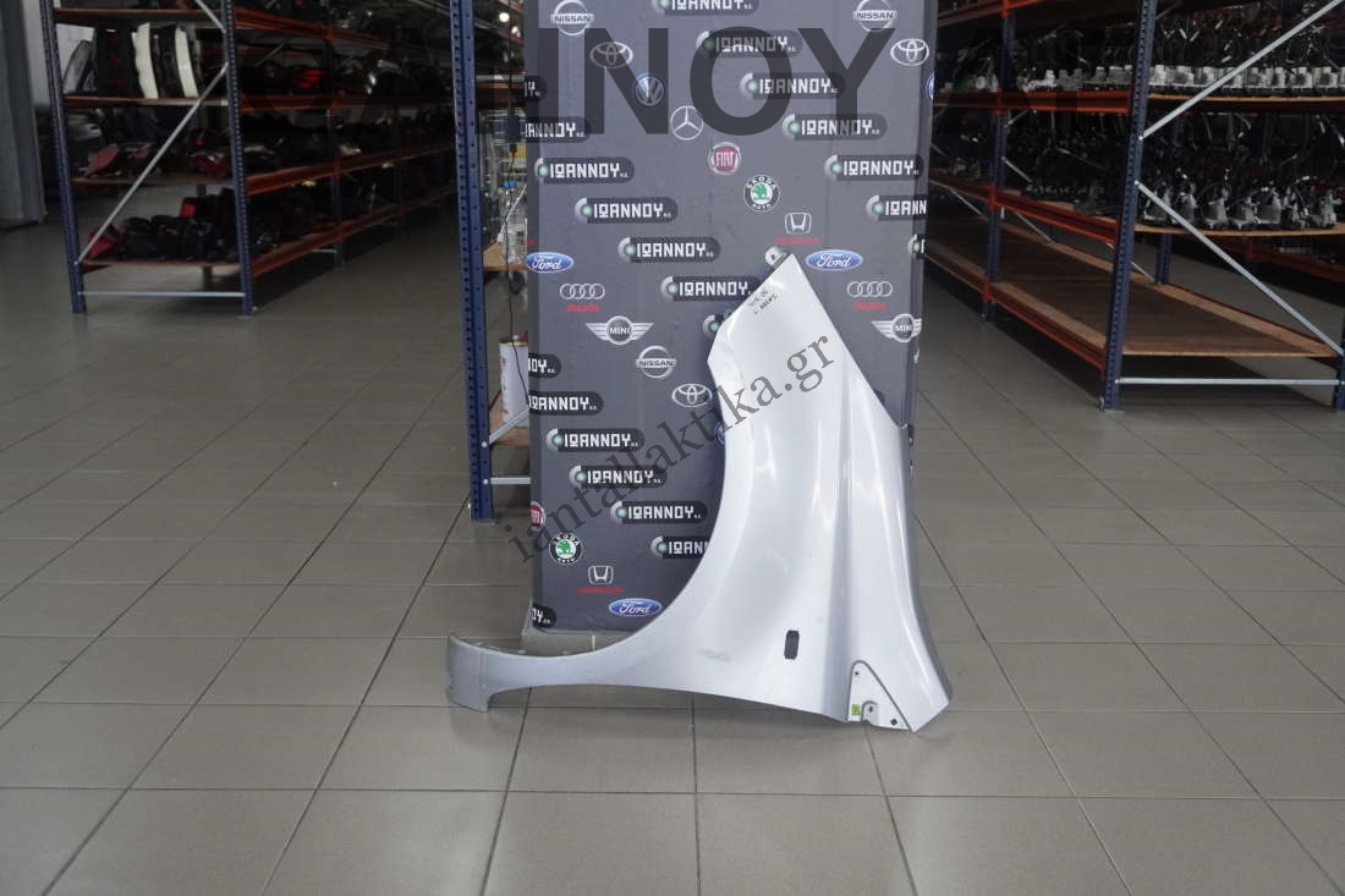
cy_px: 448
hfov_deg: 55.1
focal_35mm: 34
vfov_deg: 38.3
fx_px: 1289
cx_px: 672
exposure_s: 1/160
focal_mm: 23
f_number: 4
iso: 1600
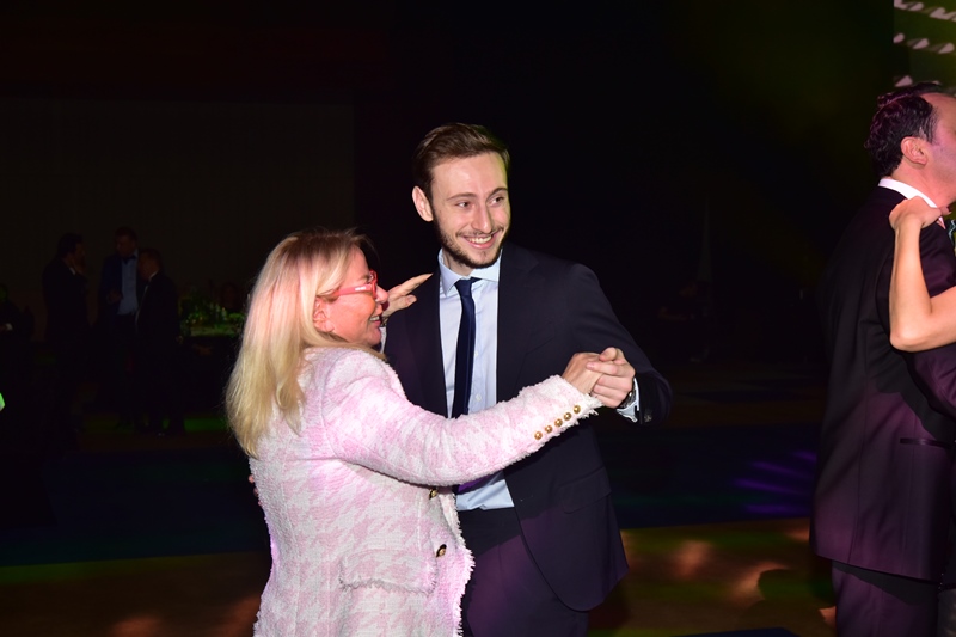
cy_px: 318
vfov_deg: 26.0
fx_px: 1381
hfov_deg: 38.2
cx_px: 478
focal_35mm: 52
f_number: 5
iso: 400
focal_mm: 52
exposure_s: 1/200
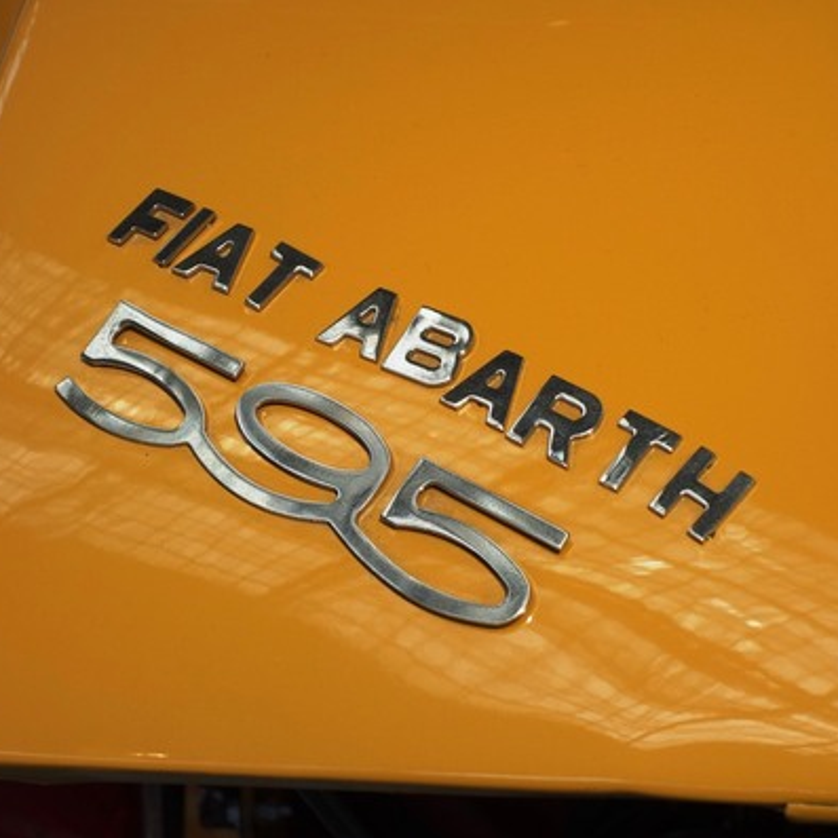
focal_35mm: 126
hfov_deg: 13.8
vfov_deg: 13.8
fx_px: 3451
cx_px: 433
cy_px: 418
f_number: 5.6
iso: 125
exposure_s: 1/250
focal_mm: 36.58
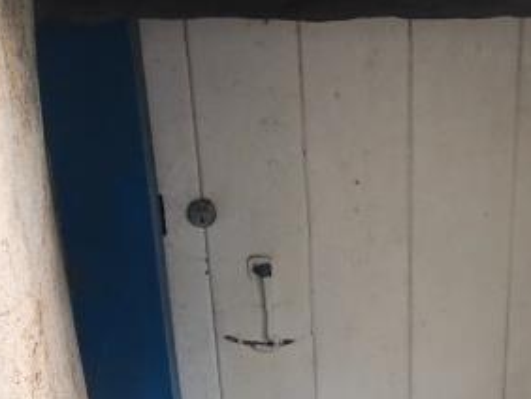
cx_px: 401
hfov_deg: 22.3
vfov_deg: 16.4
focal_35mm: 87
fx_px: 1336
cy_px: 463
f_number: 3.5
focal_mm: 4.1
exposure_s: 1/100
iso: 80
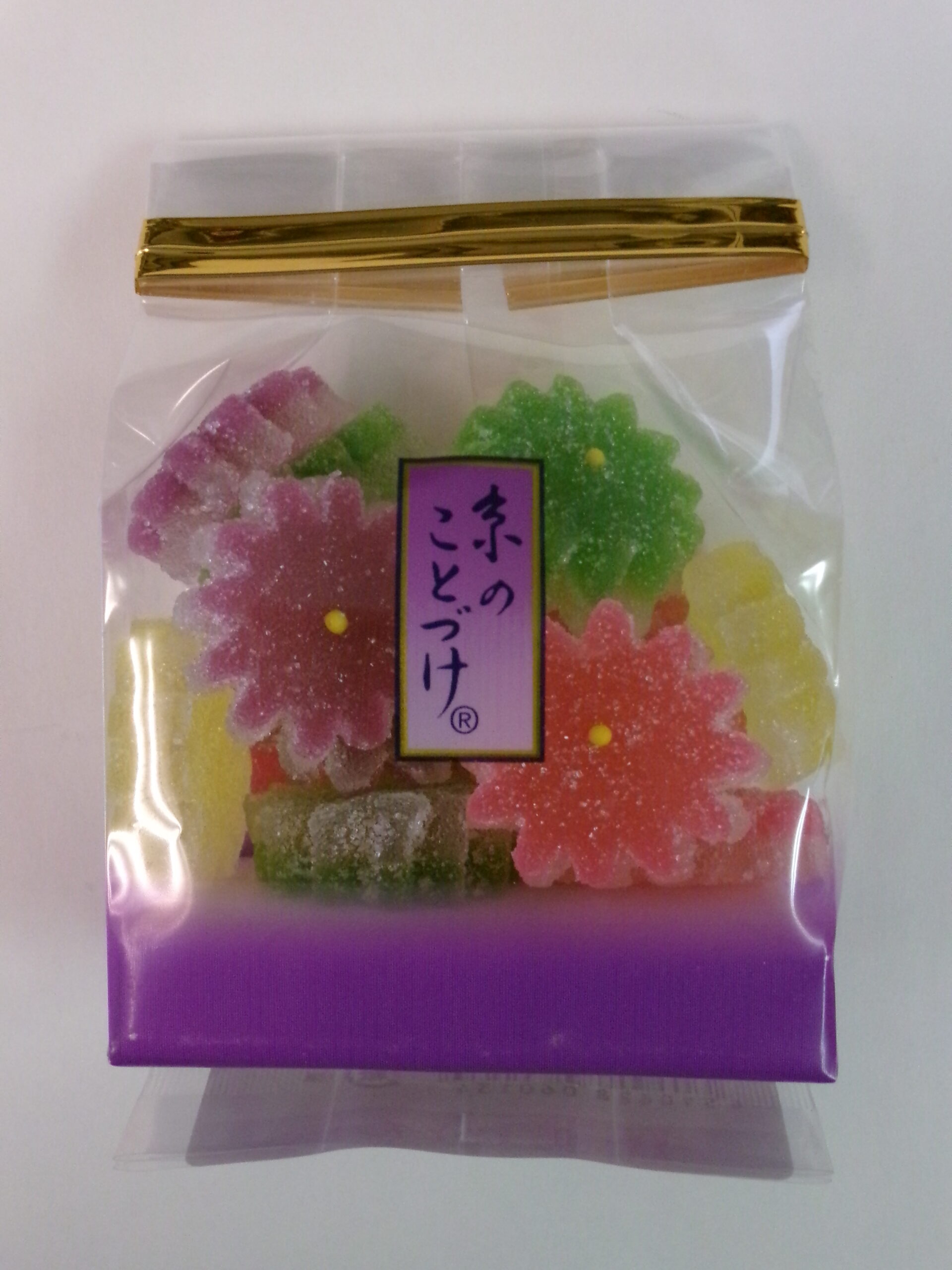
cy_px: 635
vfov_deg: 36.2
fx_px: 1943
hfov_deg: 27.5
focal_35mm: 53
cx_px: 476
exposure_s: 1/75
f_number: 4.9
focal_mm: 9.5
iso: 800
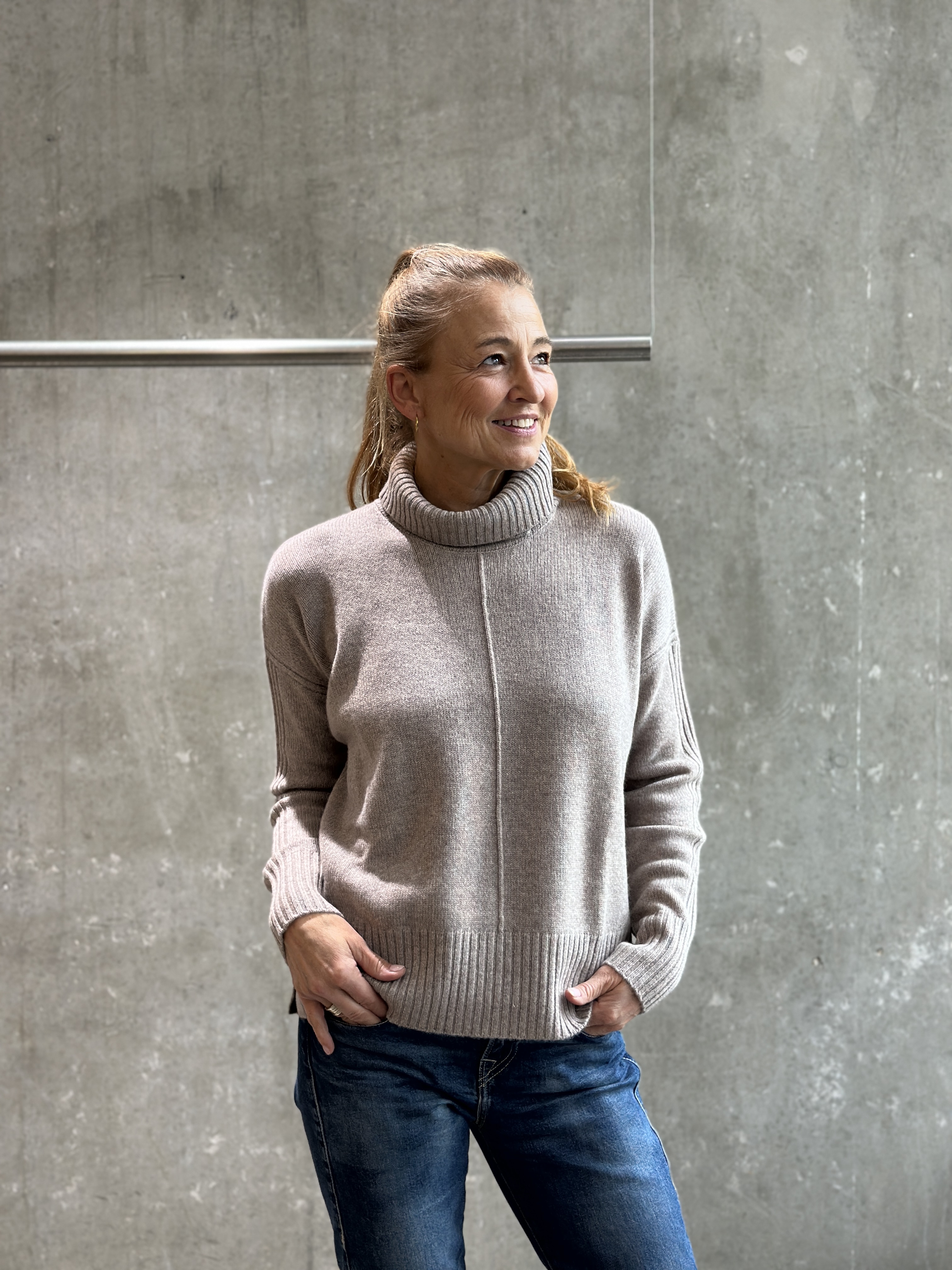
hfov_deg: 30.3
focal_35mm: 48
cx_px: 476
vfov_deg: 39.7
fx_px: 1760
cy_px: 635
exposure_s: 1/100
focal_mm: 6.86
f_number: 1.78
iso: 125
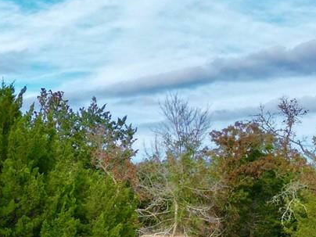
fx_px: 867
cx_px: -85
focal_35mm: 95
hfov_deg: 19.2
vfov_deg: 15.4
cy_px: 203
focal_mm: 6.72
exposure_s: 1/1600
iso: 130
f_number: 1.7
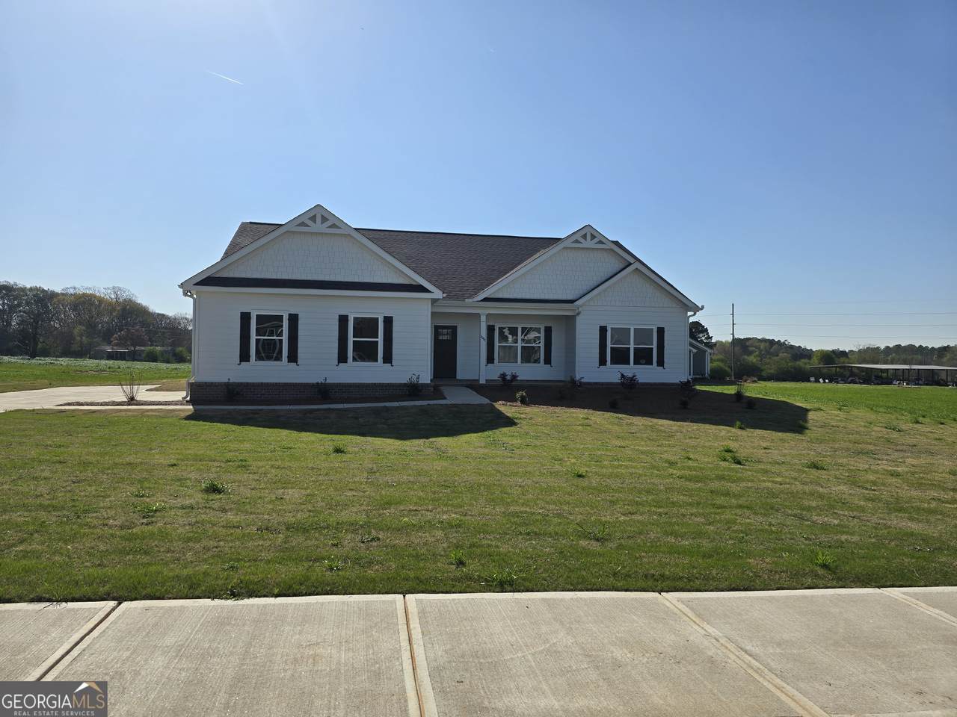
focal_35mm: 23
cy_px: 358
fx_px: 636
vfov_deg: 58.9
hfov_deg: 73.9
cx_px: 478
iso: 12
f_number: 1.7
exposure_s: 1/1628
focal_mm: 6.3
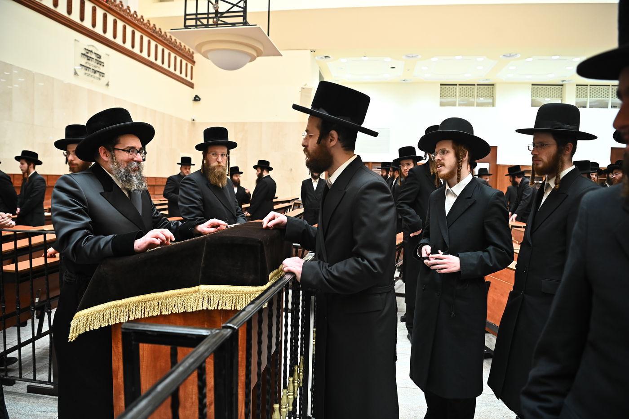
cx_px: 314
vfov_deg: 53.1
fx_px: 419
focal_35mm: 24
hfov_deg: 73.8
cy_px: 210
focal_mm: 24
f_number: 3.5
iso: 2000
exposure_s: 1/160
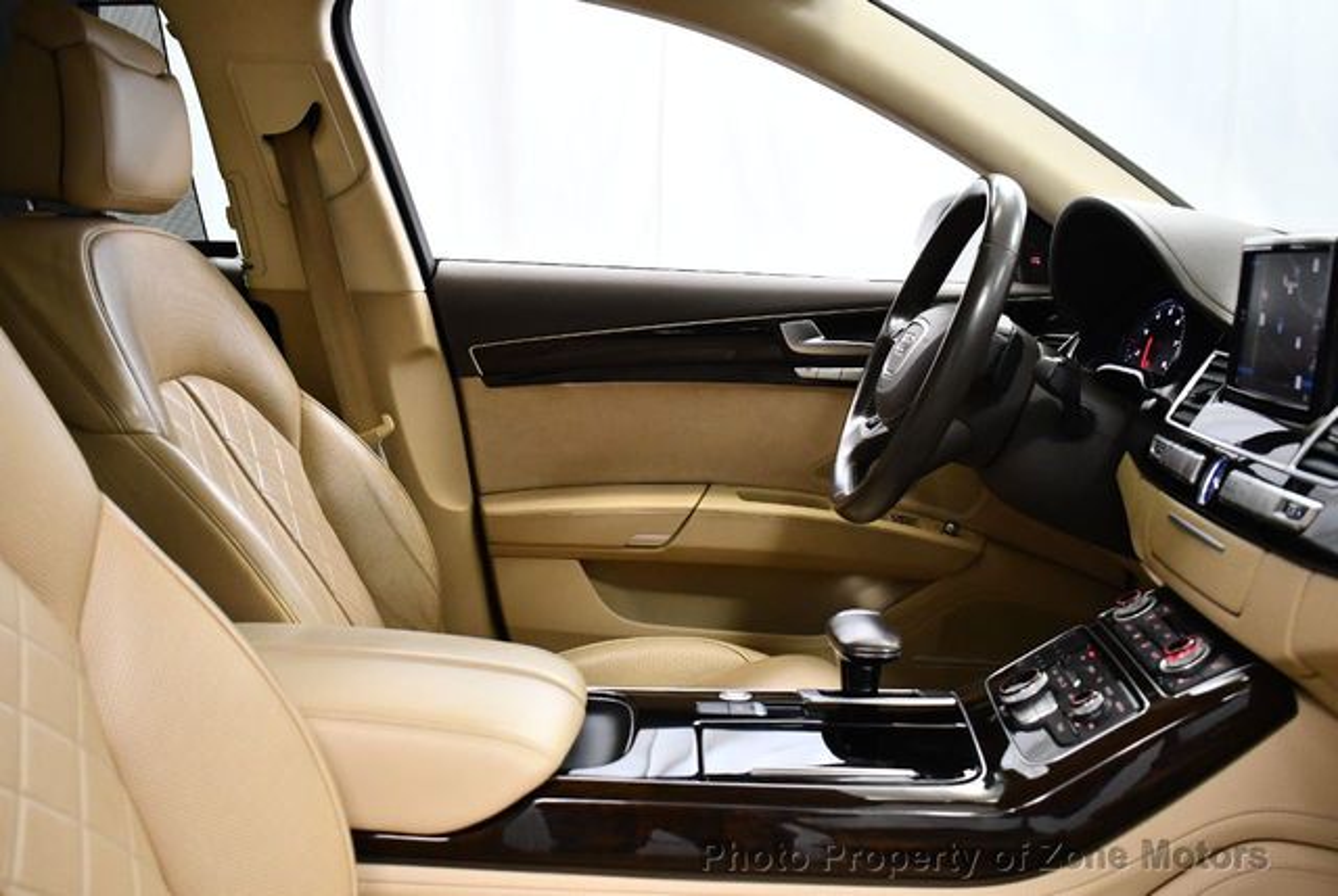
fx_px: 1340
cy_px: 448
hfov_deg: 53.1
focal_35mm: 36
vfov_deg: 37.0
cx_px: 669
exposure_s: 1/125
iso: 2000
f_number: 3.5
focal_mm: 18
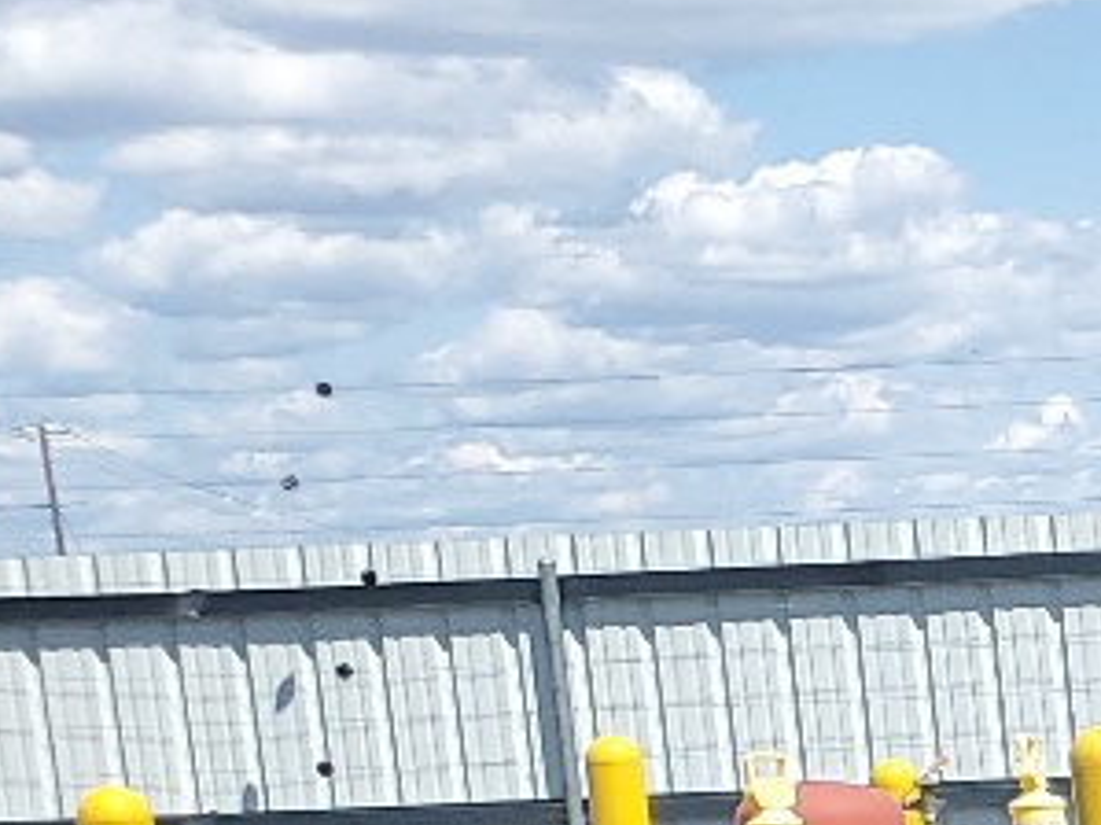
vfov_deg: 9.7
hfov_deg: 12.3
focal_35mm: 139
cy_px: 1827
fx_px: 4419
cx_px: 2309
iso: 50
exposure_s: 1/3333
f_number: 1.5
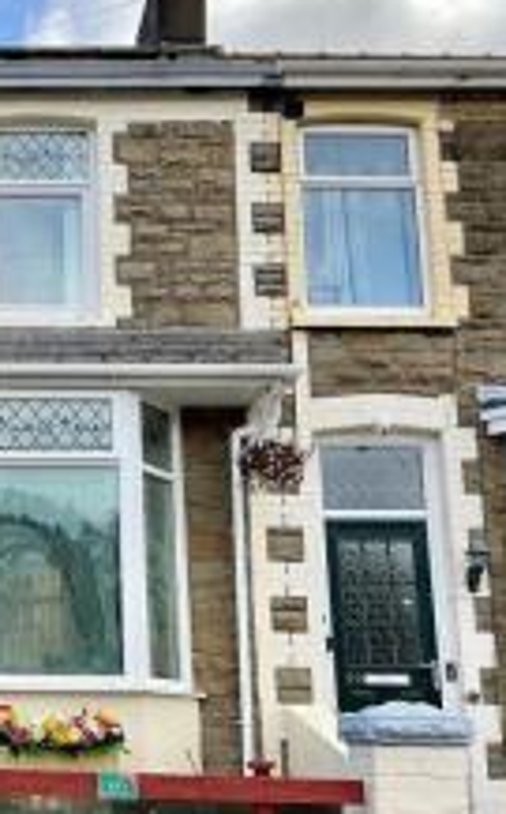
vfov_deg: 34.0
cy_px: 448
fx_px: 1328
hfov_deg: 20.5
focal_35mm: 60
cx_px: -66
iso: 16
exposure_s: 1/1098
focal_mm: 3
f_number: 1.8
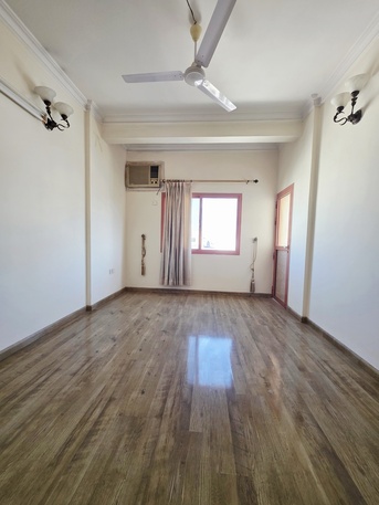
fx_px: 190
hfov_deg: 89.9
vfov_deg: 106.2
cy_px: 252
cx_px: 190
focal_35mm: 13
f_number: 1.9
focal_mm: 2.2
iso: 125
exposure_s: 1/101
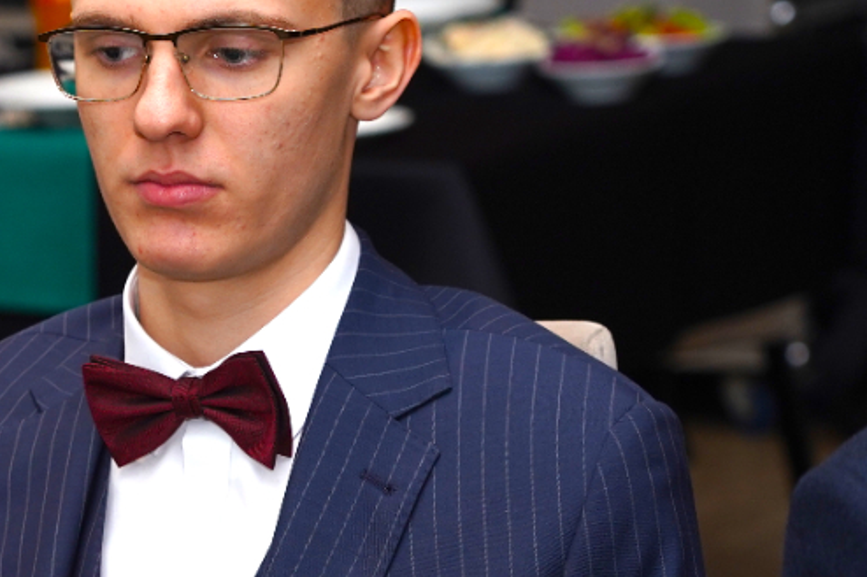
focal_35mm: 208
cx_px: -137
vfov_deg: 6.6
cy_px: 483
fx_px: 5007
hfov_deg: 9.8
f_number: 4.5
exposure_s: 1/125
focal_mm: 79
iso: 800
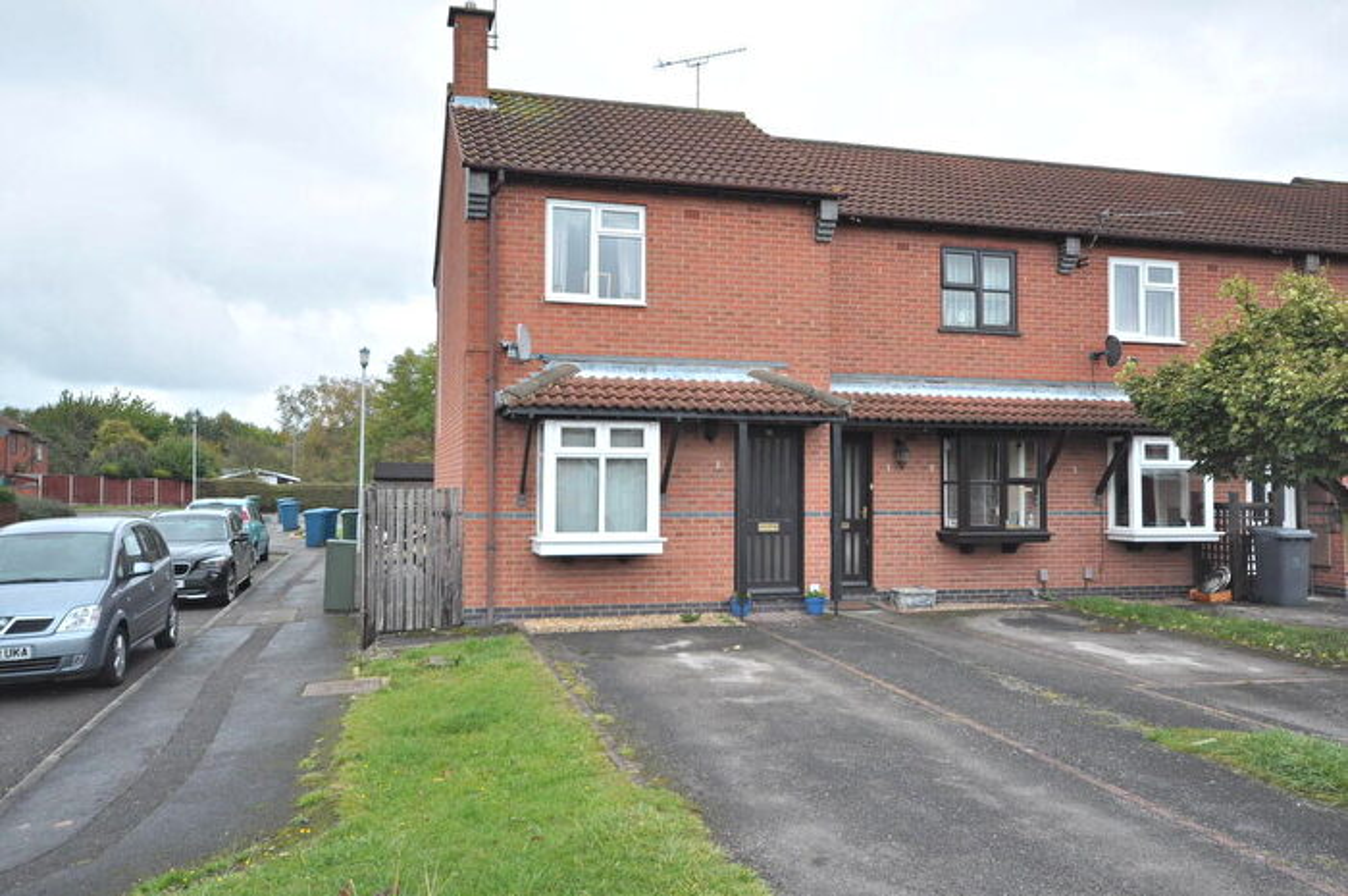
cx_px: 674
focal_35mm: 30
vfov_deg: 43.5
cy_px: 448
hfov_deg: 62.0
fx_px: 1122
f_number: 5.6
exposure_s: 1/125
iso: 200
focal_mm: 20
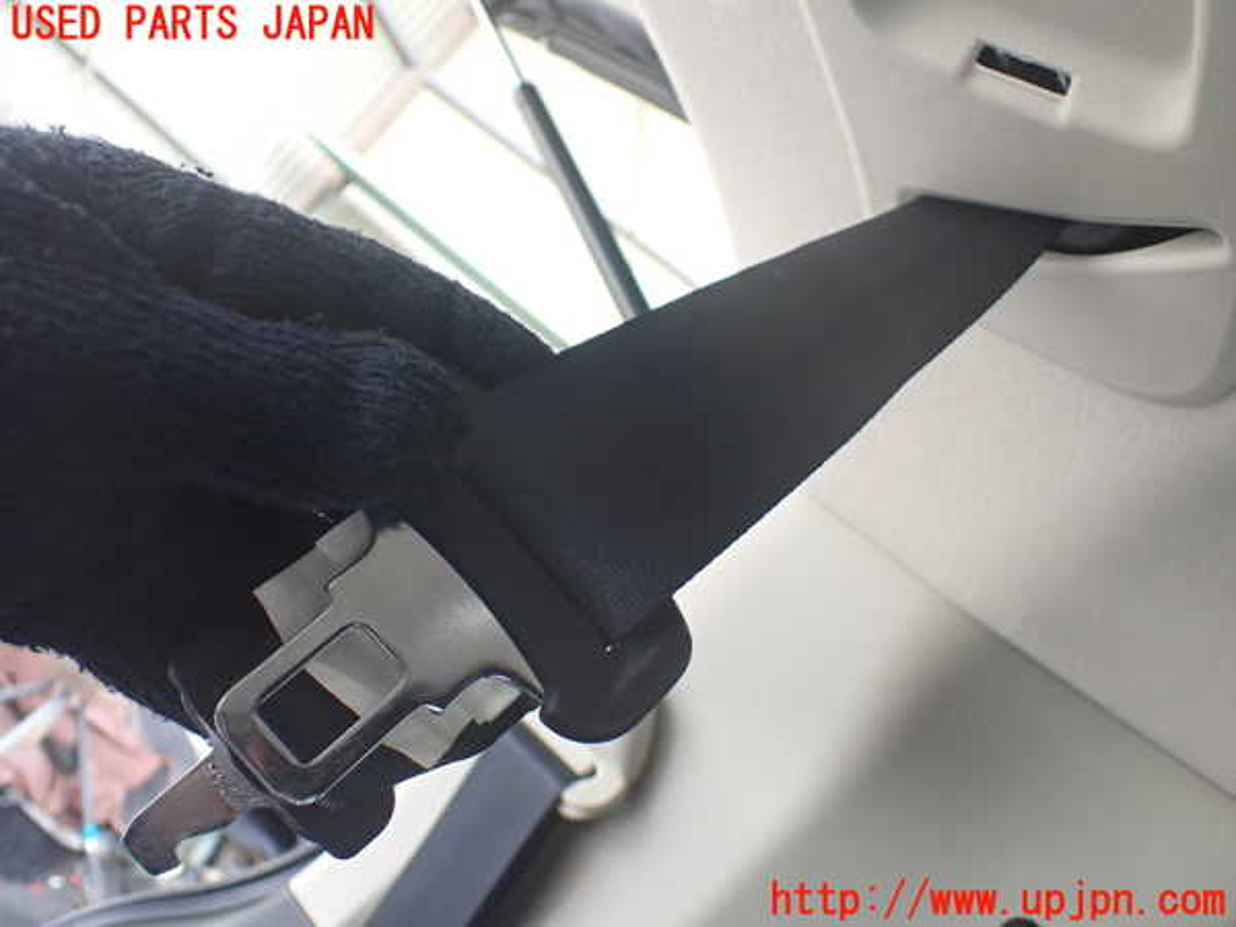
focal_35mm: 30
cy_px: 464
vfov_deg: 46.8
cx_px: 618
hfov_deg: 60.0
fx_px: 1071
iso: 320
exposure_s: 1/125
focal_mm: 5.4
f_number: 2.3
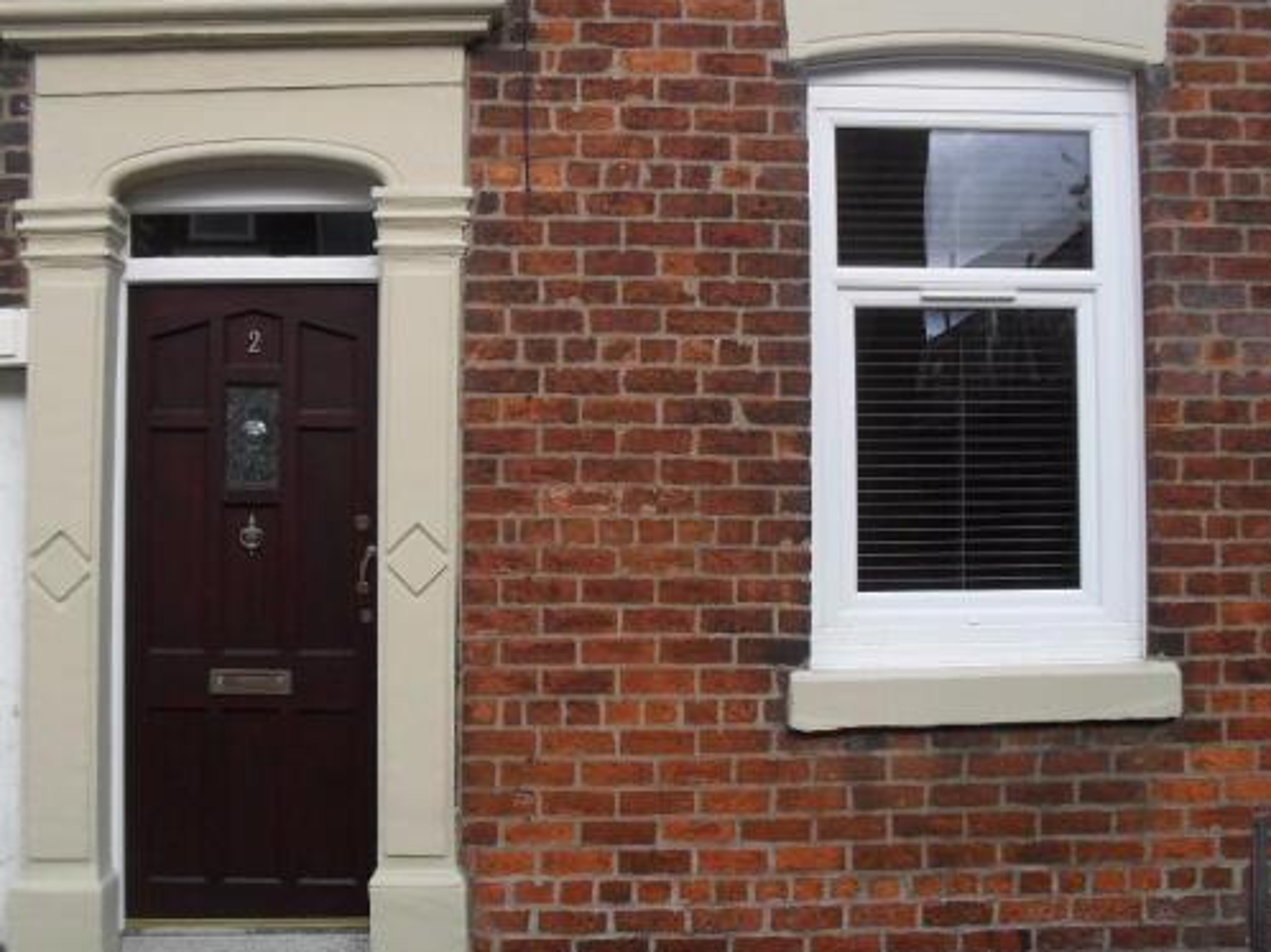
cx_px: 621
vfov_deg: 35.1
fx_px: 1505
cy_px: 466
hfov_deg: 45.8
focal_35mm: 41
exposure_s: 1/500
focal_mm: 6.3
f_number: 3.2
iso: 100
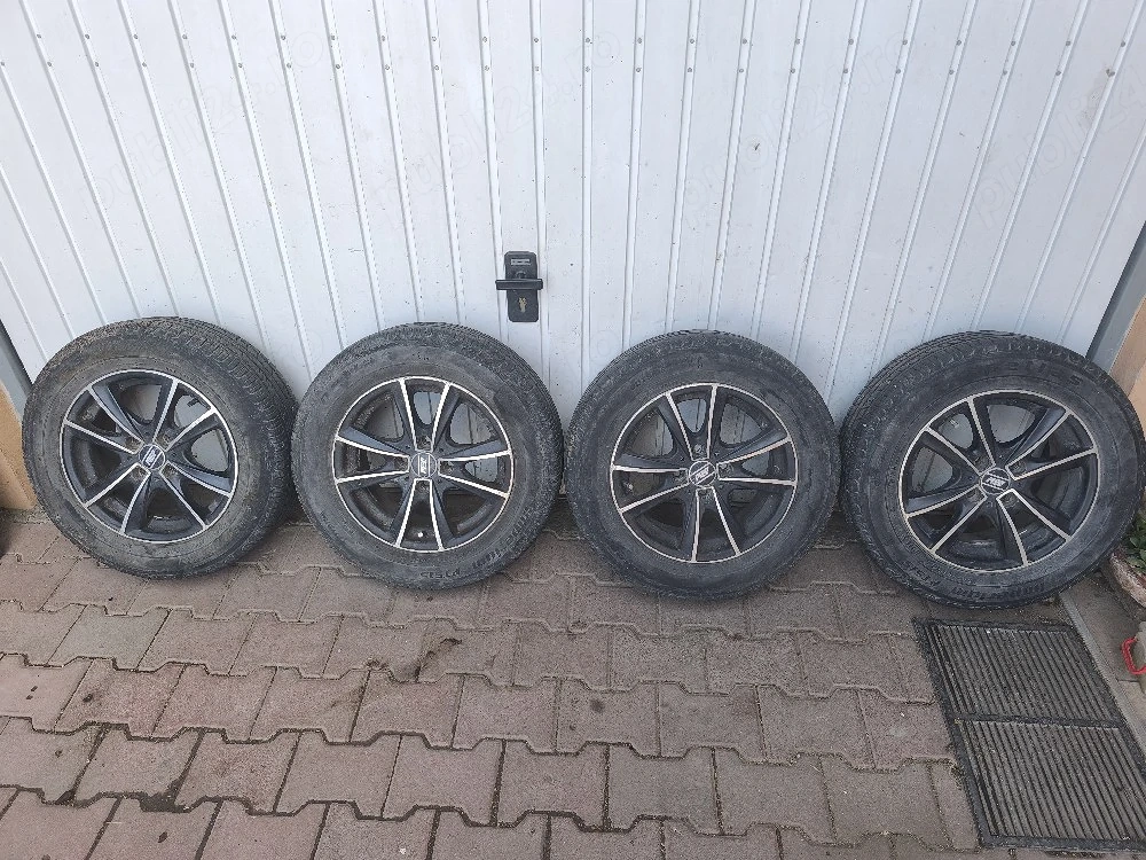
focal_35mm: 23
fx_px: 761
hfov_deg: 73.9
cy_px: 430
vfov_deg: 58.9
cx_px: 573
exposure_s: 1/122
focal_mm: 6.57
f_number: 1.6
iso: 50
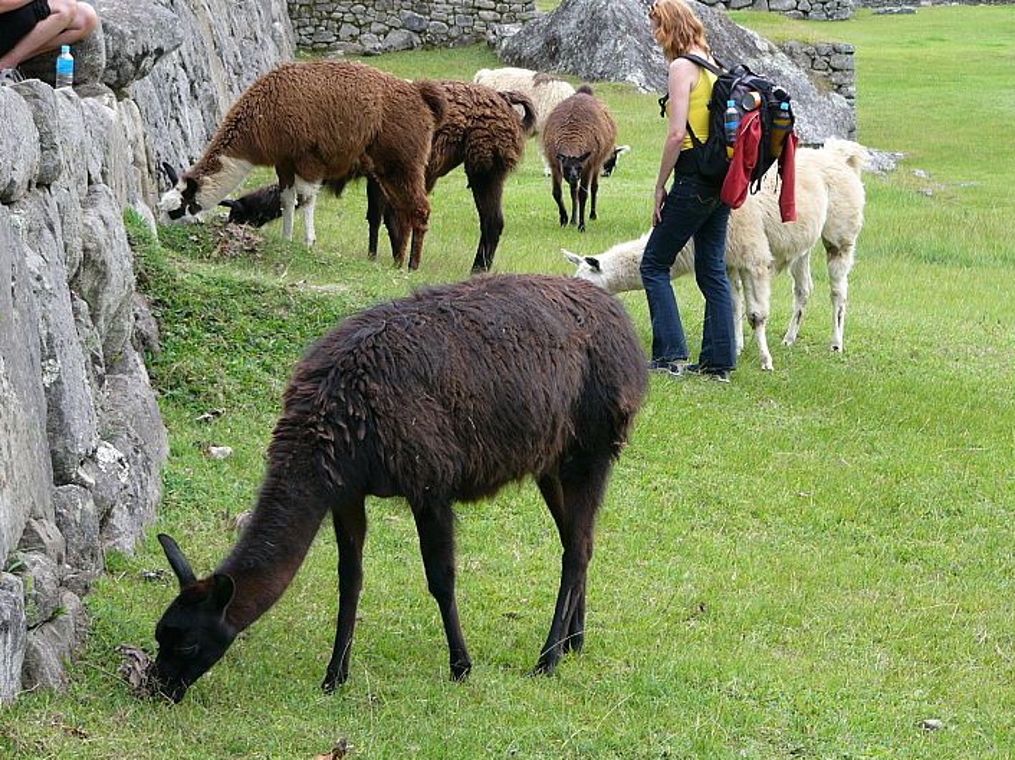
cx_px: 518
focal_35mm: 119
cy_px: 339
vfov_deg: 12.4
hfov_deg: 16.6
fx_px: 3488
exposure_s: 1/100
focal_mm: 17.5
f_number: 3.3
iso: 50
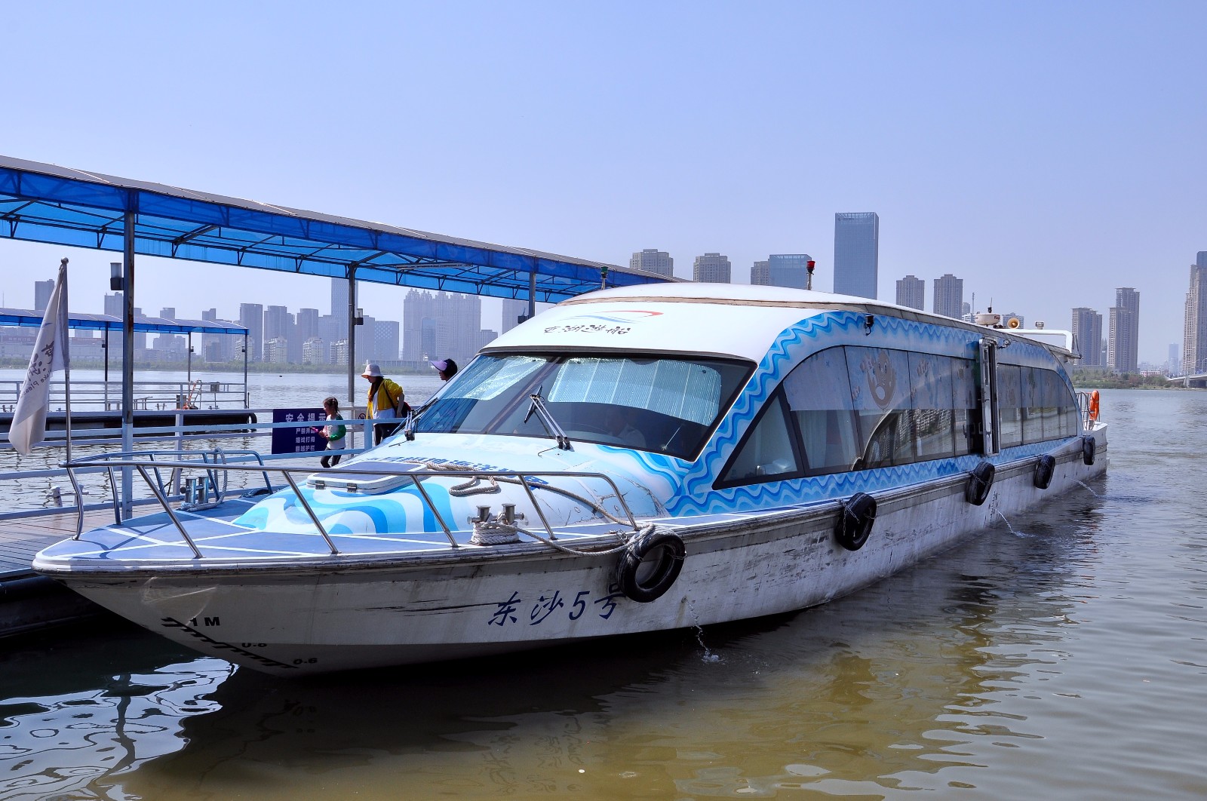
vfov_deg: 36.8
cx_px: 604
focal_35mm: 36
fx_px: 1205
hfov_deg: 53.2
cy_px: 400
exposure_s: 1/400
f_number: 11
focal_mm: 24
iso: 250
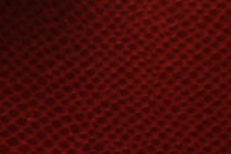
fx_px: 3237
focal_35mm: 504
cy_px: -282
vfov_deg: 2.7
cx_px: -266
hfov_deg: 4.0
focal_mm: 55
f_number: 5.6
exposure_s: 1/90
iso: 200
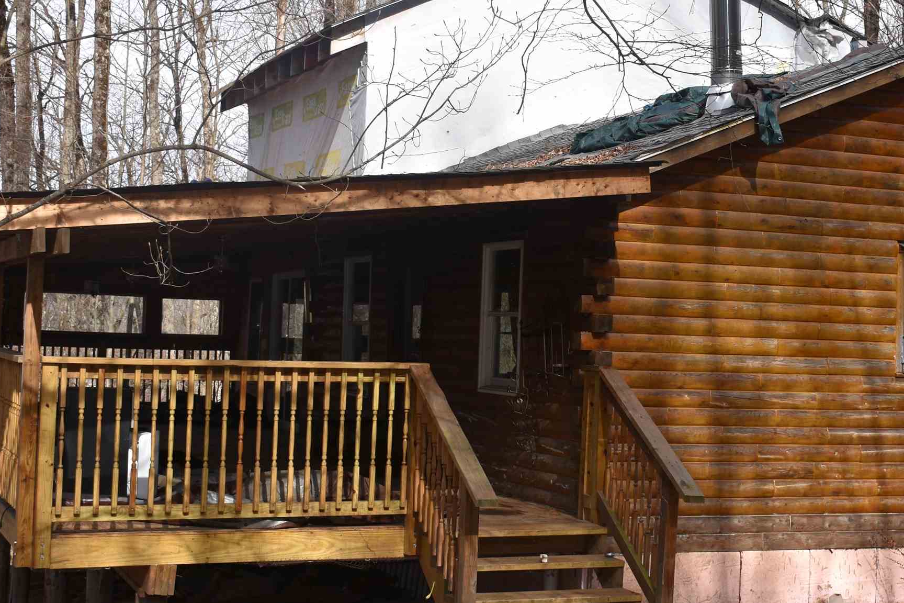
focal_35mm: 64
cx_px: 595
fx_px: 1607
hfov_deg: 31.2
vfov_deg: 21.2
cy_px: 284
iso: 100
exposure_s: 1/250
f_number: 6.3
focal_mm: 24
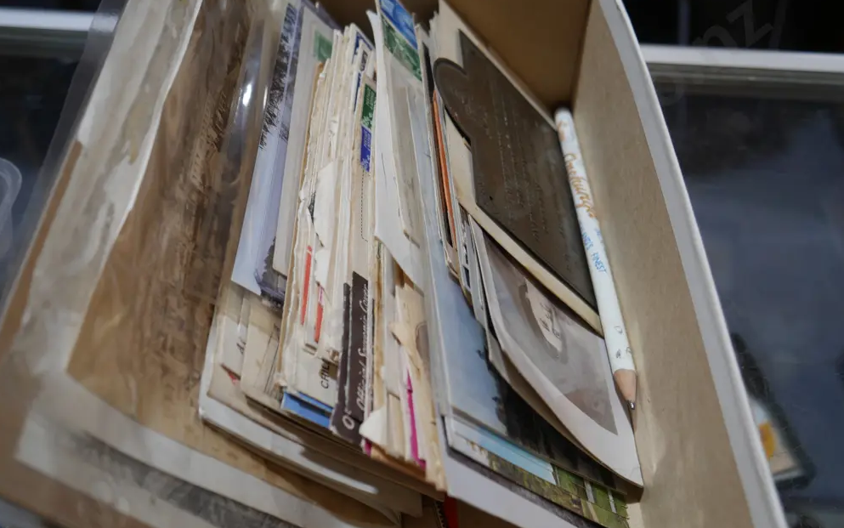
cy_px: 274
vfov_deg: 36.3
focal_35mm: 35
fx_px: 805
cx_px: 413
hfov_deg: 55.3
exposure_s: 1/125
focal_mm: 16
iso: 200
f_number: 3.6
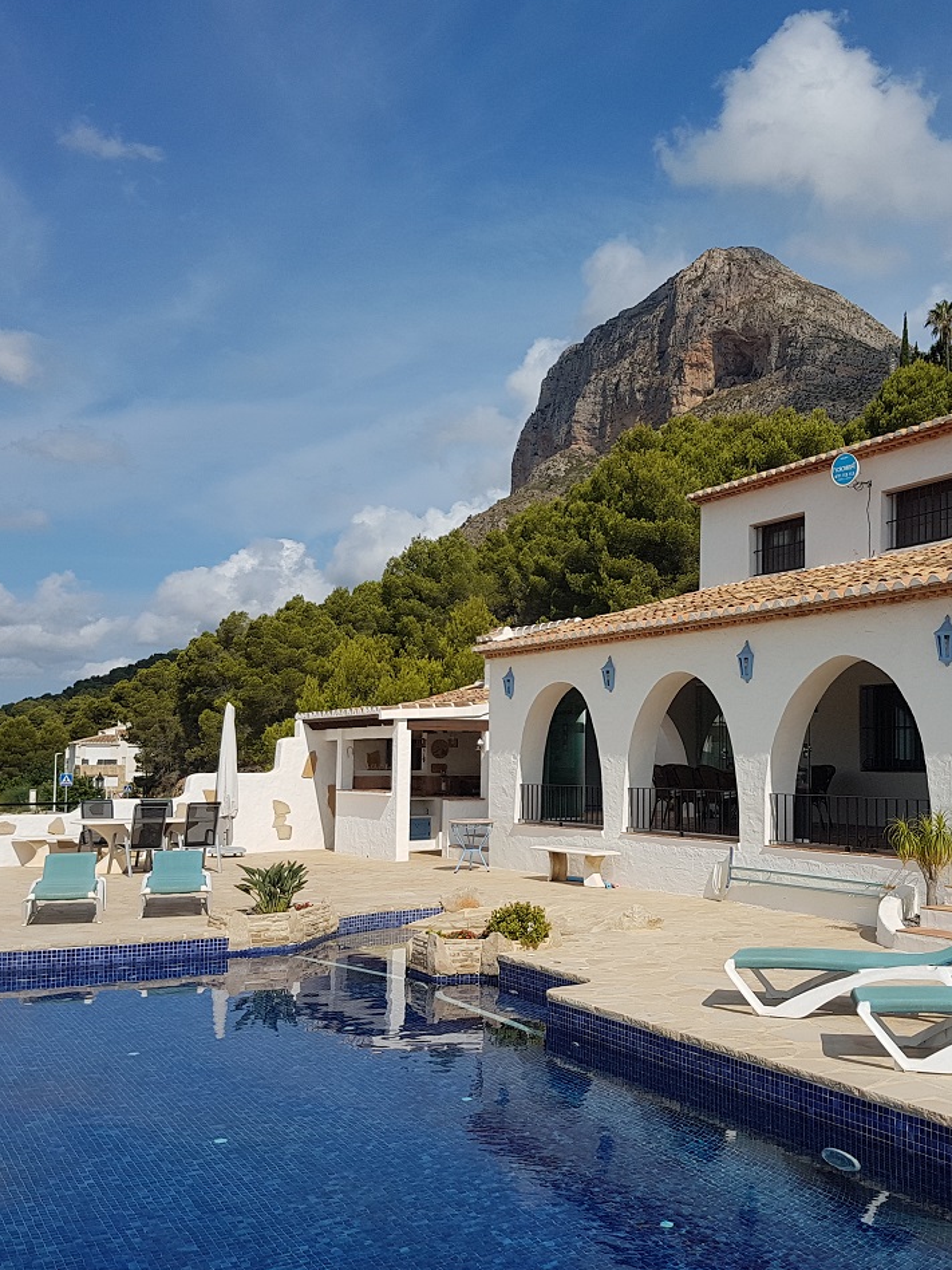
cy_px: 650
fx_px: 1320
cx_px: 664
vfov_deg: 51.3
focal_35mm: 36
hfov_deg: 39.0
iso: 40
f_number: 1.7
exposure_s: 1/4208
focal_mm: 4.2
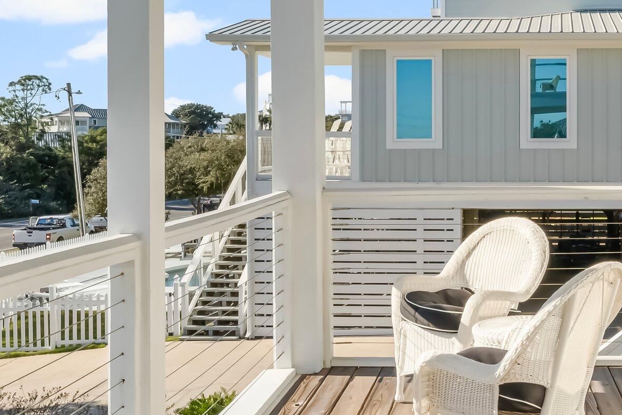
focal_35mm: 50
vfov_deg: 26.9
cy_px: 146
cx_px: 513
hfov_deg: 37.9
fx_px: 864
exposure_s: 1/13
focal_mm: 19.8
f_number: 20
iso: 100
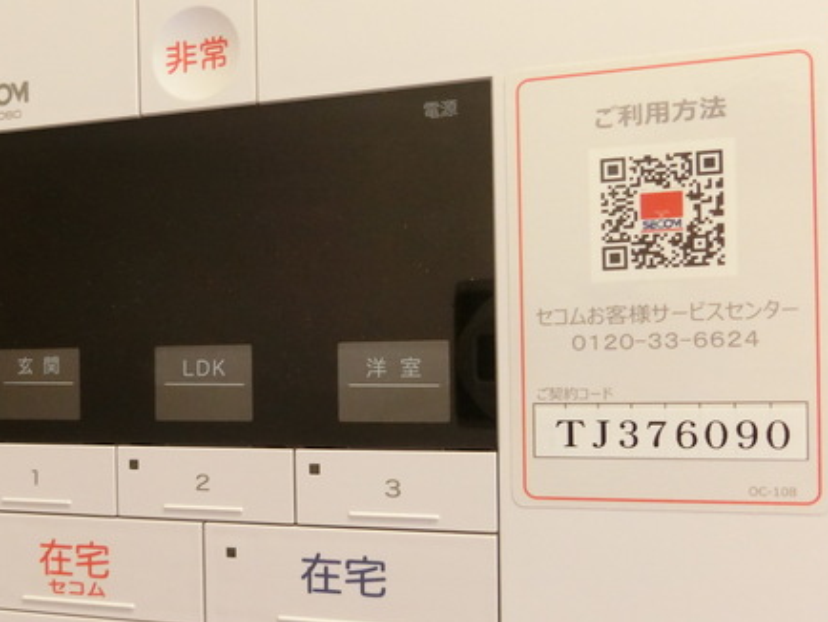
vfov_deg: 40.5
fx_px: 838
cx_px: 271
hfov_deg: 51.5
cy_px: 374
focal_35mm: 35
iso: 400
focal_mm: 4.06
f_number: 2.7
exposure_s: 1/40
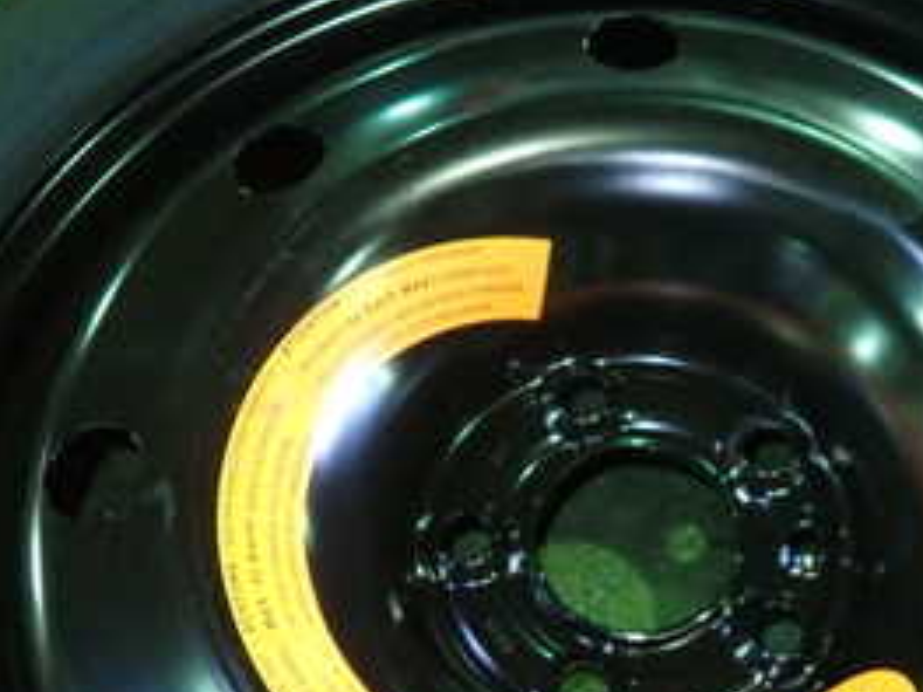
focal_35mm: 57
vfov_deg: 24.7
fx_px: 1519
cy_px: 660
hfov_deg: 33.4
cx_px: 646
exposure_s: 1/30
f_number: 2
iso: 800
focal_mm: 4.5
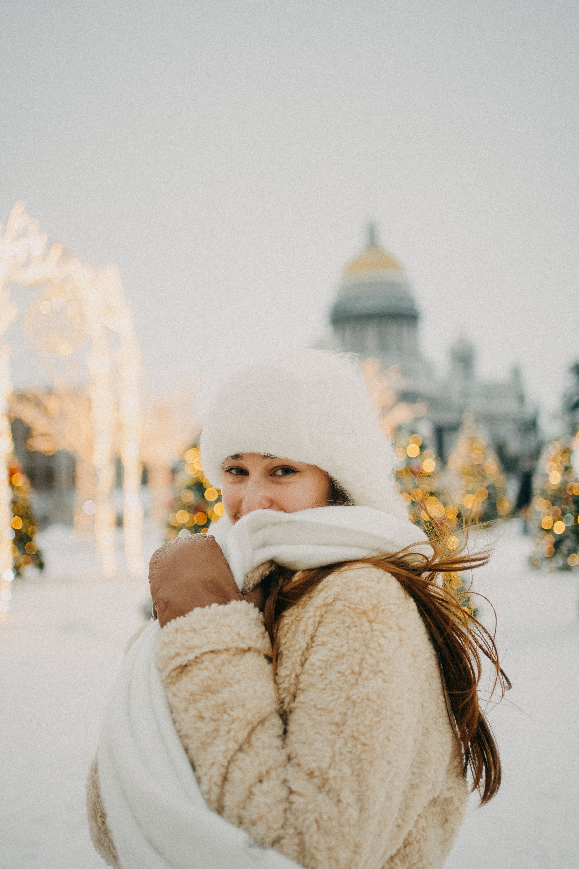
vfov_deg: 54.4
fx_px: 844
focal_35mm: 35
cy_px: 434
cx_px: 290
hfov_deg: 37.9
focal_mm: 35
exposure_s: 1/640
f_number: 2
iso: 250
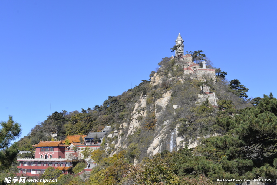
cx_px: 138
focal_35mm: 50
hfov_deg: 39.6
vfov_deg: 27.0
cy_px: 92
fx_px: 385
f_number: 8
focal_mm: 50
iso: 100
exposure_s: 1/250
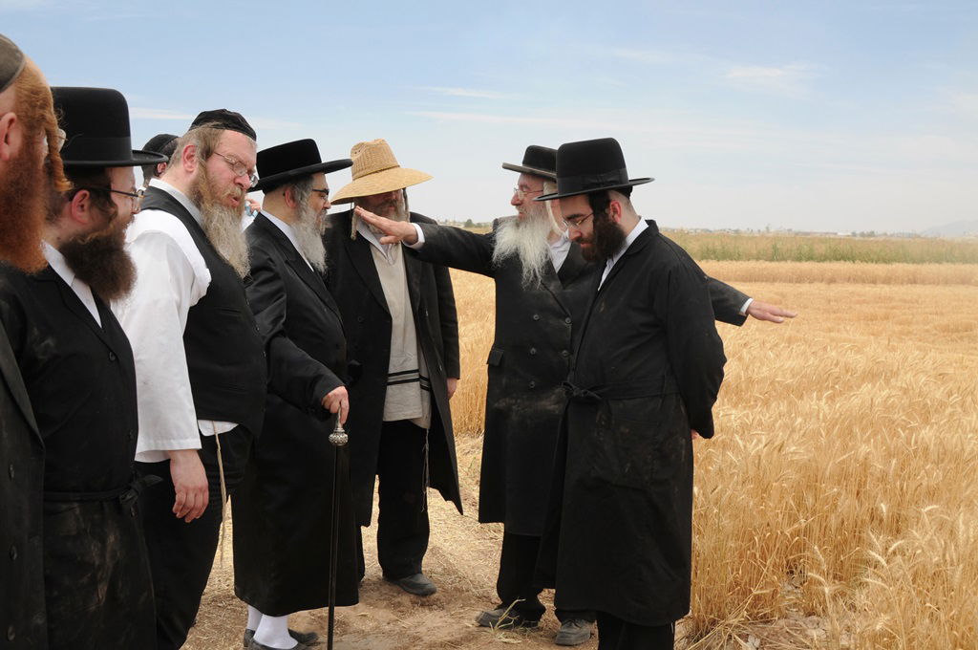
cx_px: 489
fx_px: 1140
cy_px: 325
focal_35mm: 42
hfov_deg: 46.5
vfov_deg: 31.8
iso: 250
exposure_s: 1/200
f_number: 7.1
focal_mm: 28
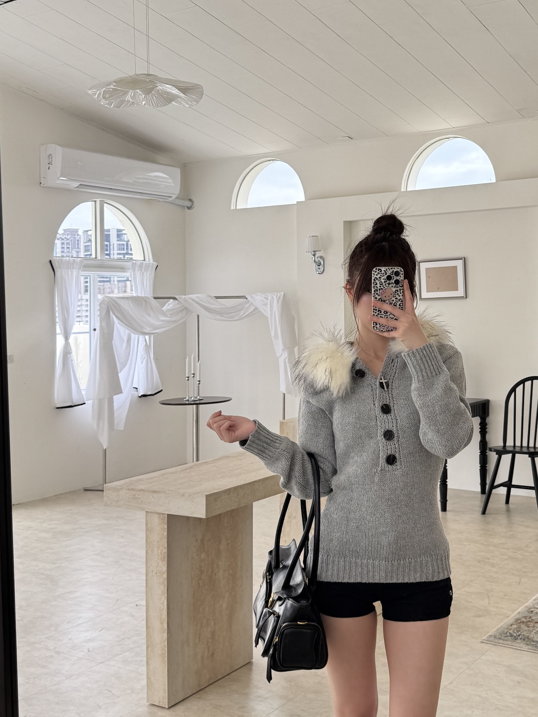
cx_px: 357
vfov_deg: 54.8
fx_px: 684
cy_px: 443
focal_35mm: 33
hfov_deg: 42.4
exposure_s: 1/402
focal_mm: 6.76
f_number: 1.78
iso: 80
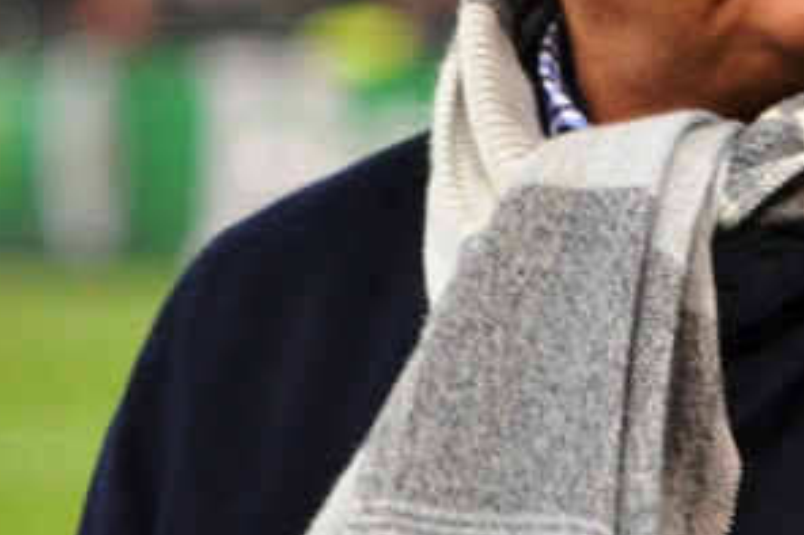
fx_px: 16963
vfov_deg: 1.8
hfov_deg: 2.7
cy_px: -167
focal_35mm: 760
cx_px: 641
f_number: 5.6
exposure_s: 1/320
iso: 1600
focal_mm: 150
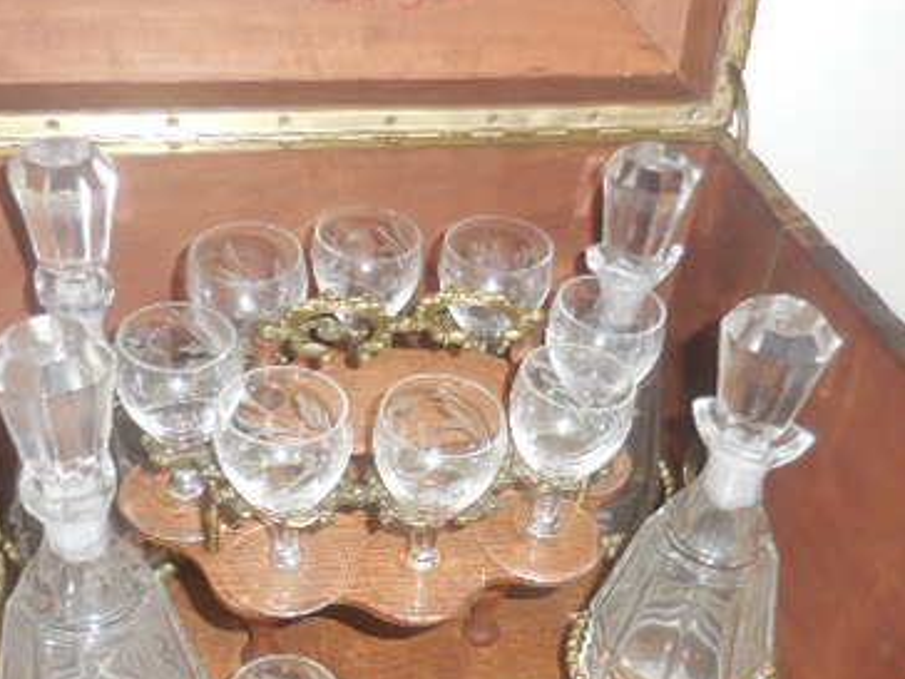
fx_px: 1150
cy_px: 507
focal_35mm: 44
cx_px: 418
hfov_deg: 42.9
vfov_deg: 32.3
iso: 200
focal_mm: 4.5
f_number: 3.3
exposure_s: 1/25
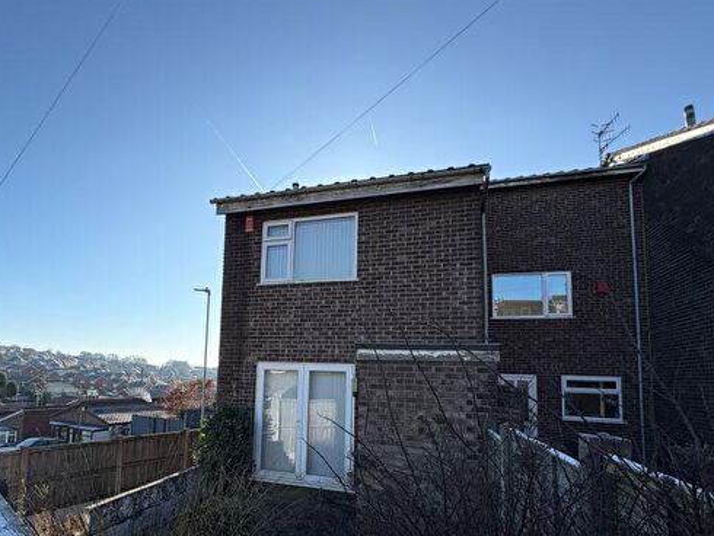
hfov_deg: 80.9
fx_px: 413
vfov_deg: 65.0
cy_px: 337
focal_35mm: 20
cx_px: 291
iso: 50
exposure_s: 1/1217
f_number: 2.2
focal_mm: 2.22
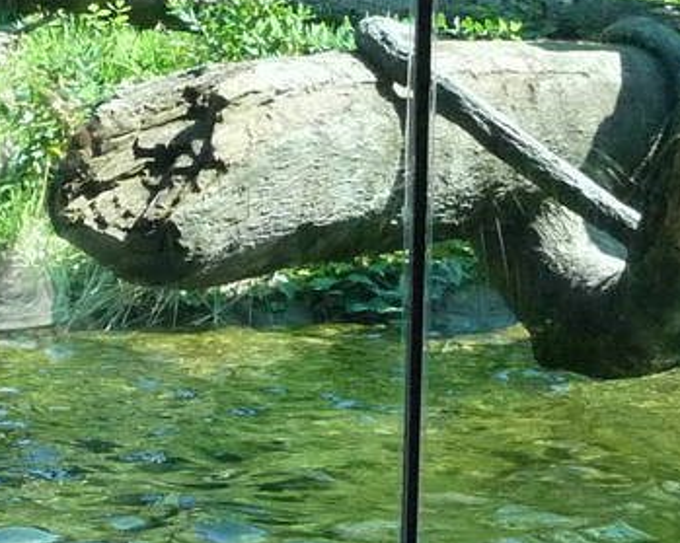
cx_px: -242
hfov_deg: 12.3
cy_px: 296
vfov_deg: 10.2
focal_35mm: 152
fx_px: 3058
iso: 400
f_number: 3.6
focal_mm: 5.6
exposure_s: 1/400
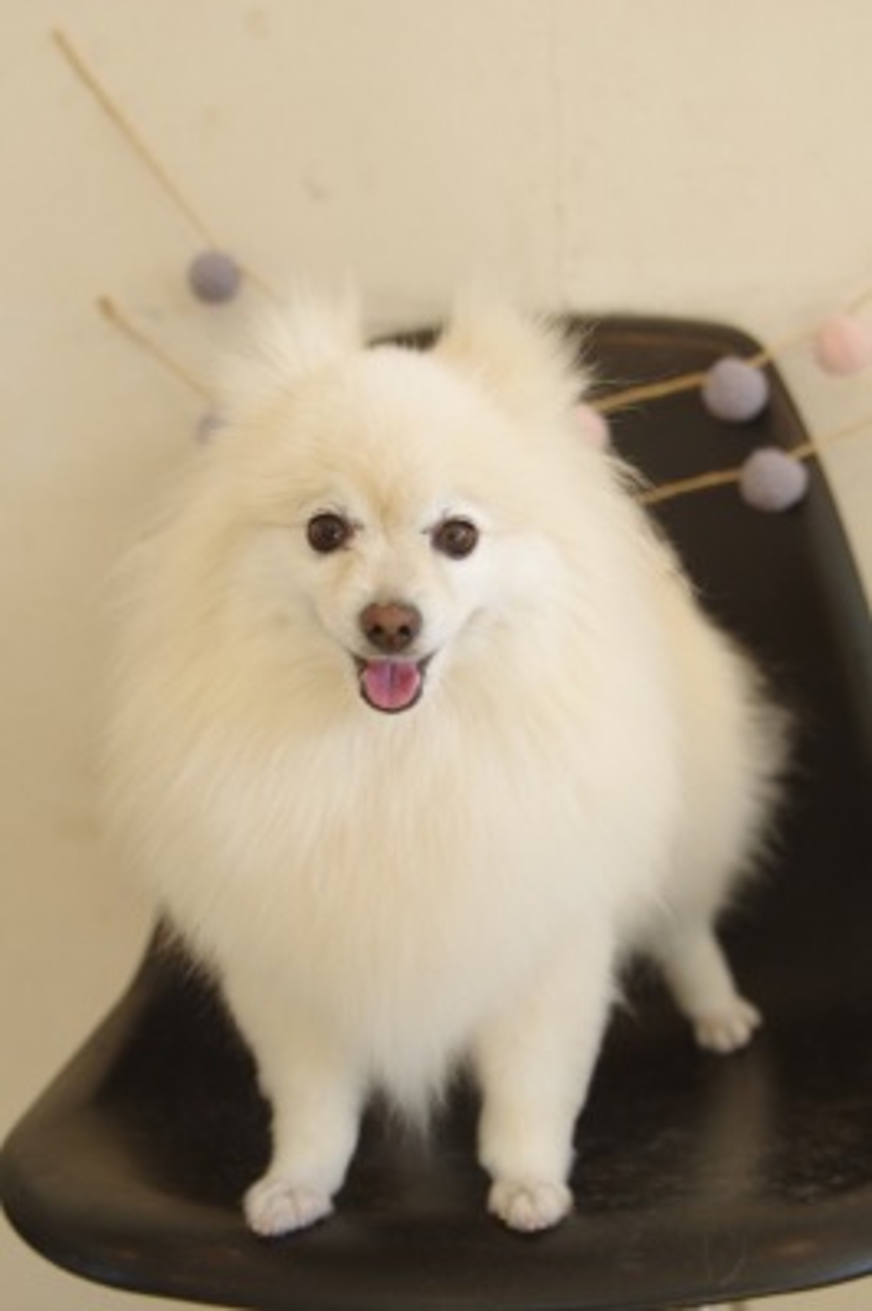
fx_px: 2329
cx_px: 436
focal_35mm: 64
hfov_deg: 21.2
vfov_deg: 31.4
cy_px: 656
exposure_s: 1/100
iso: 400
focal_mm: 43
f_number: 4
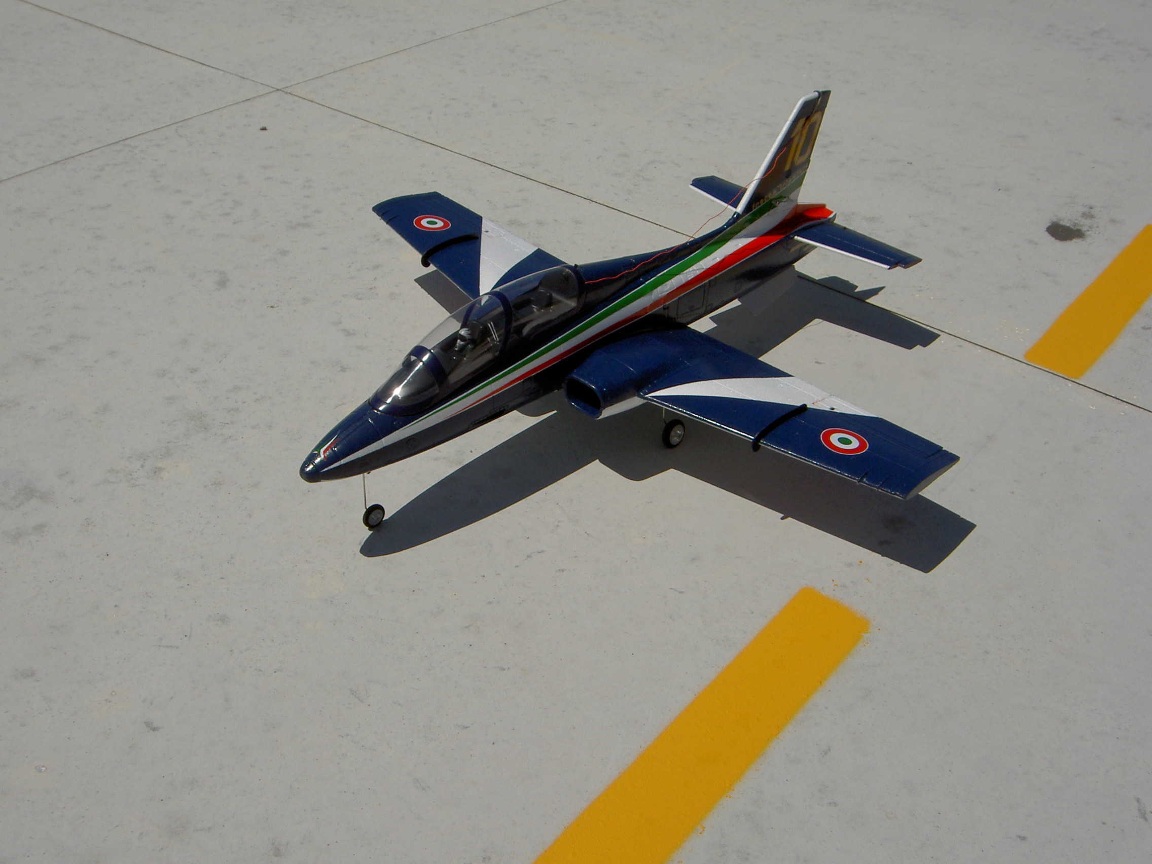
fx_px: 1131
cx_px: 576
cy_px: 432
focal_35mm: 34
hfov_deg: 54.0
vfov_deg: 41.8
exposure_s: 1/2000
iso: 50
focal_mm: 5.6
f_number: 4.7
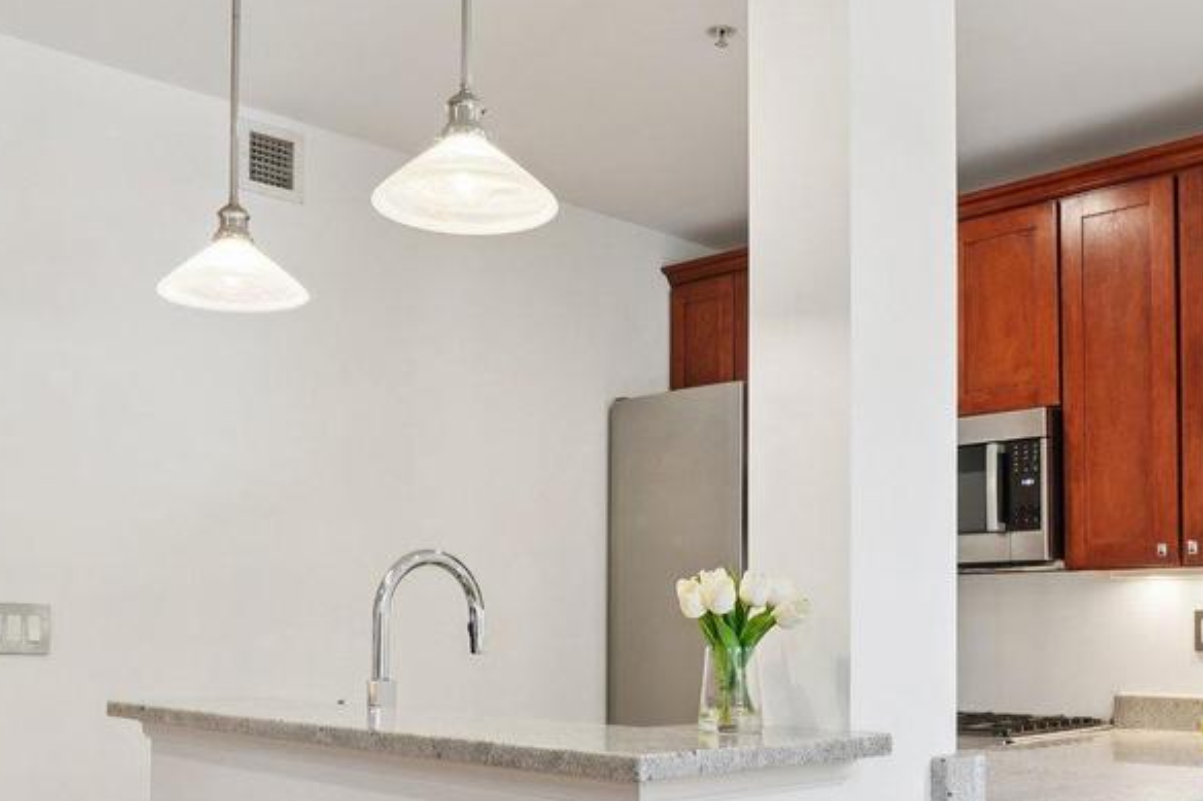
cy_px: 618
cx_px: 698
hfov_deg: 51.7
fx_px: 1236
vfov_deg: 35.0
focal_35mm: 37
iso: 100
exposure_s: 1/5
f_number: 7.1
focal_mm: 10
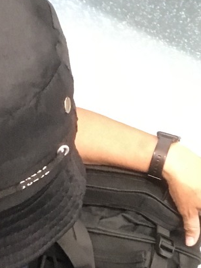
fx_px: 580
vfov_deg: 25.8
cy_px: 189
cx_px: 115
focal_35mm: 75
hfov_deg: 19.6
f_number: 2.2
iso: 320
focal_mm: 2.87
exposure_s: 1/15
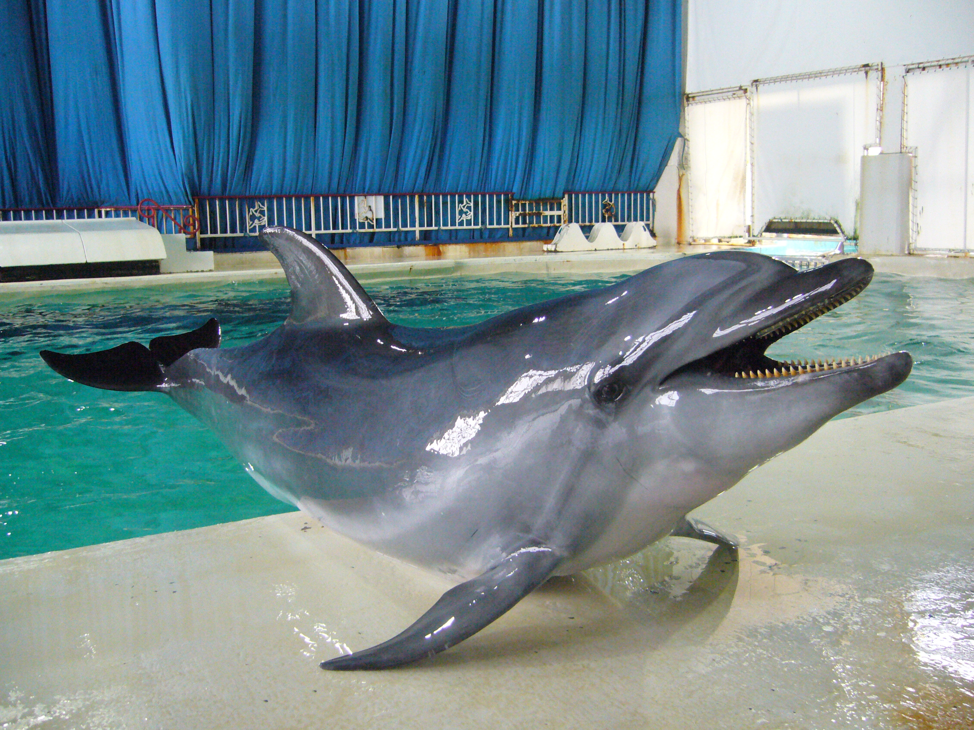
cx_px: 487
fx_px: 985
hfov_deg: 52.6
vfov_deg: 40.7
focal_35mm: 35
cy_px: 365
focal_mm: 5.8
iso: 400
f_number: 2.8
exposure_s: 1/125
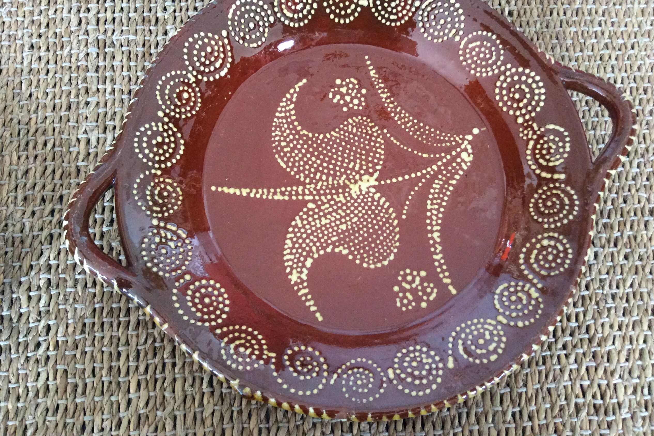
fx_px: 618
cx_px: 331
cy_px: 187
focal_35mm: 34
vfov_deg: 38.8
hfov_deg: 55.8
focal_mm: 3.3
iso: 250
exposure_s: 1/15
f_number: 2.4
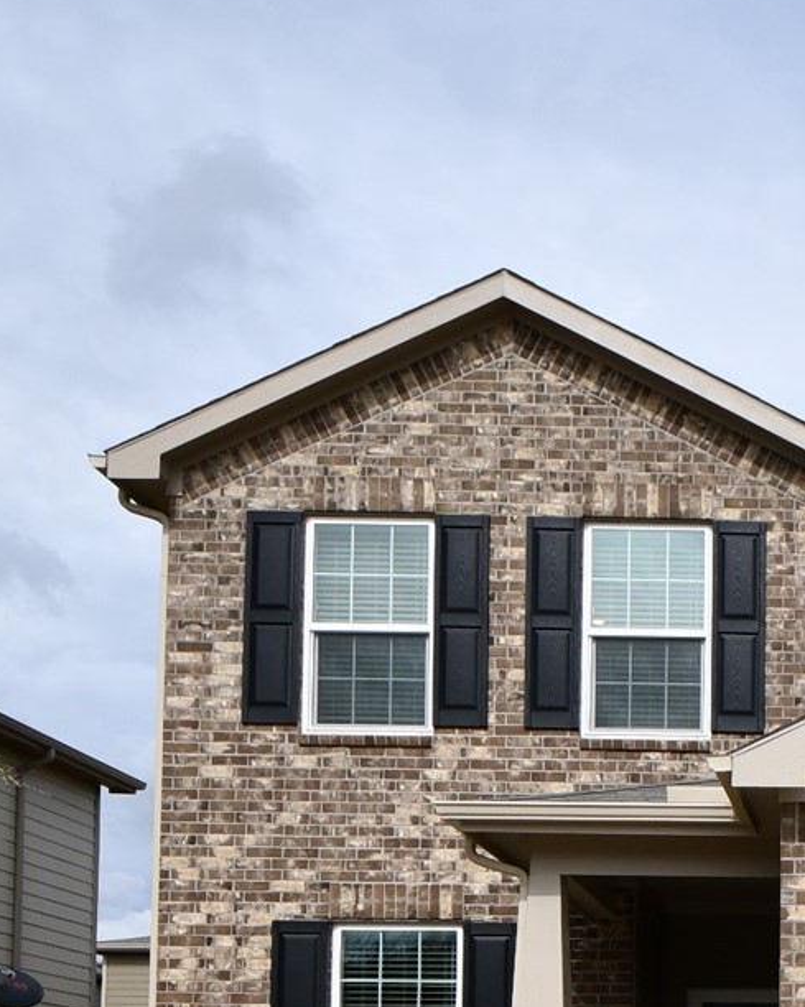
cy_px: 1061
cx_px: 961
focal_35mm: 50
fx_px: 1490
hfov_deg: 26.8
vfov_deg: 33.4
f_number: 9
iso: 100
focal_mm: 10
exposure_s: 1/320
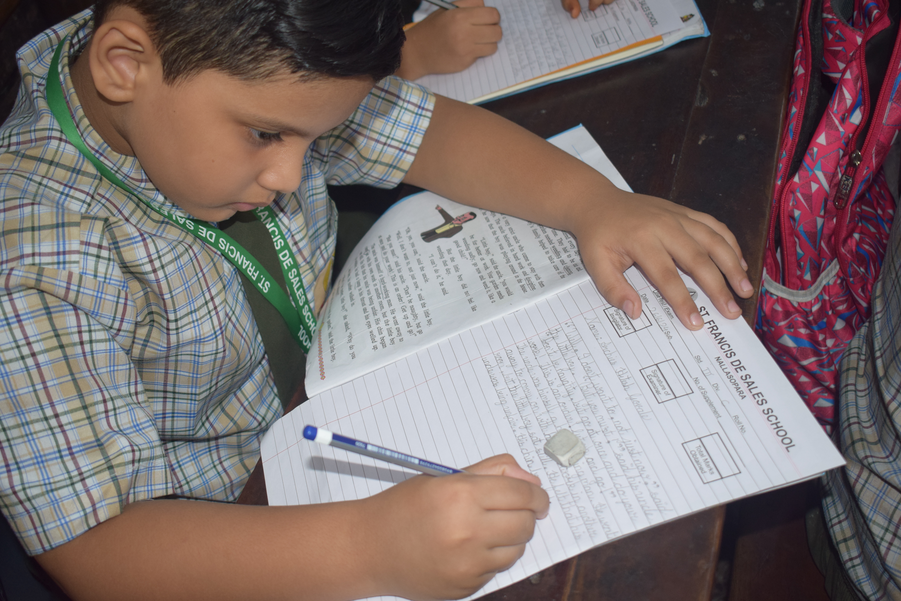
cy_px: 300
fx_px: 1051
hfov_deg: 46.4
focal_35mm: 42
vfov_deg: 31.9
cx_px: 450
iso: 720
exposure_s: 1/80
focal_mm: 28
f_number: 4.5
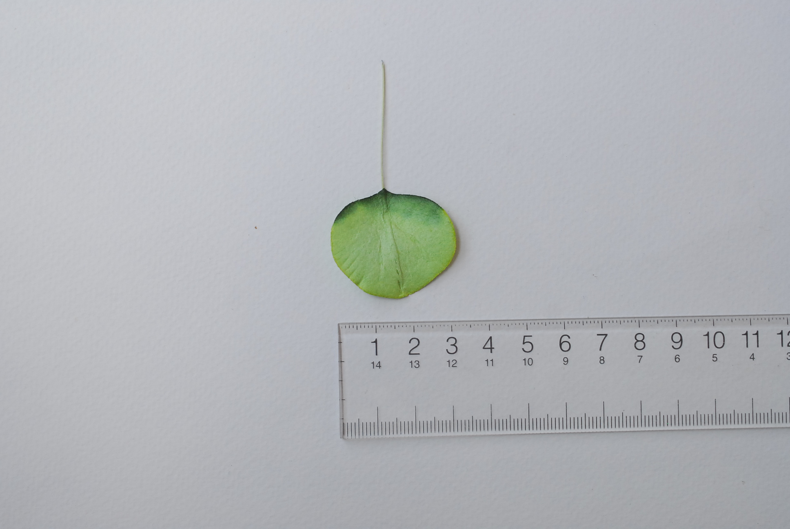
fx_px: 1318
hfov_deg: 33.4
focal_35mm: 60
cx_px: 395
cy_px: 264
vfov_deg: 22.7
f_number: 5.6
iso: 640
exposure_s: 1/200
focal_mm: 40
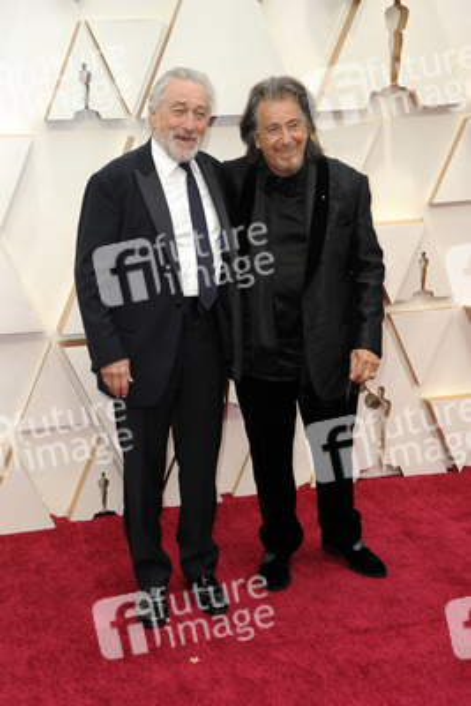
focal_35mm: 58
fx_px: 1137
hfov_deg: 23.4
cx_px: 236
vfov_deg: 34.5
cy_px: 353
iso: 800
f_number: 6.3
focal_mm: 58
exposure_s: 1/200
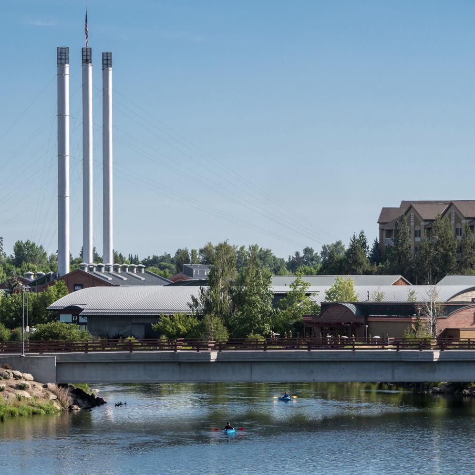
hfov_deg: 10.3
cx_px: 231
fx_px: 2624
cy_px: 237
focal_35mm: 169
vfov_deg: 10.3
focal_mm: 88
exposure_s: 1/80
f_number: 16
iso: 100
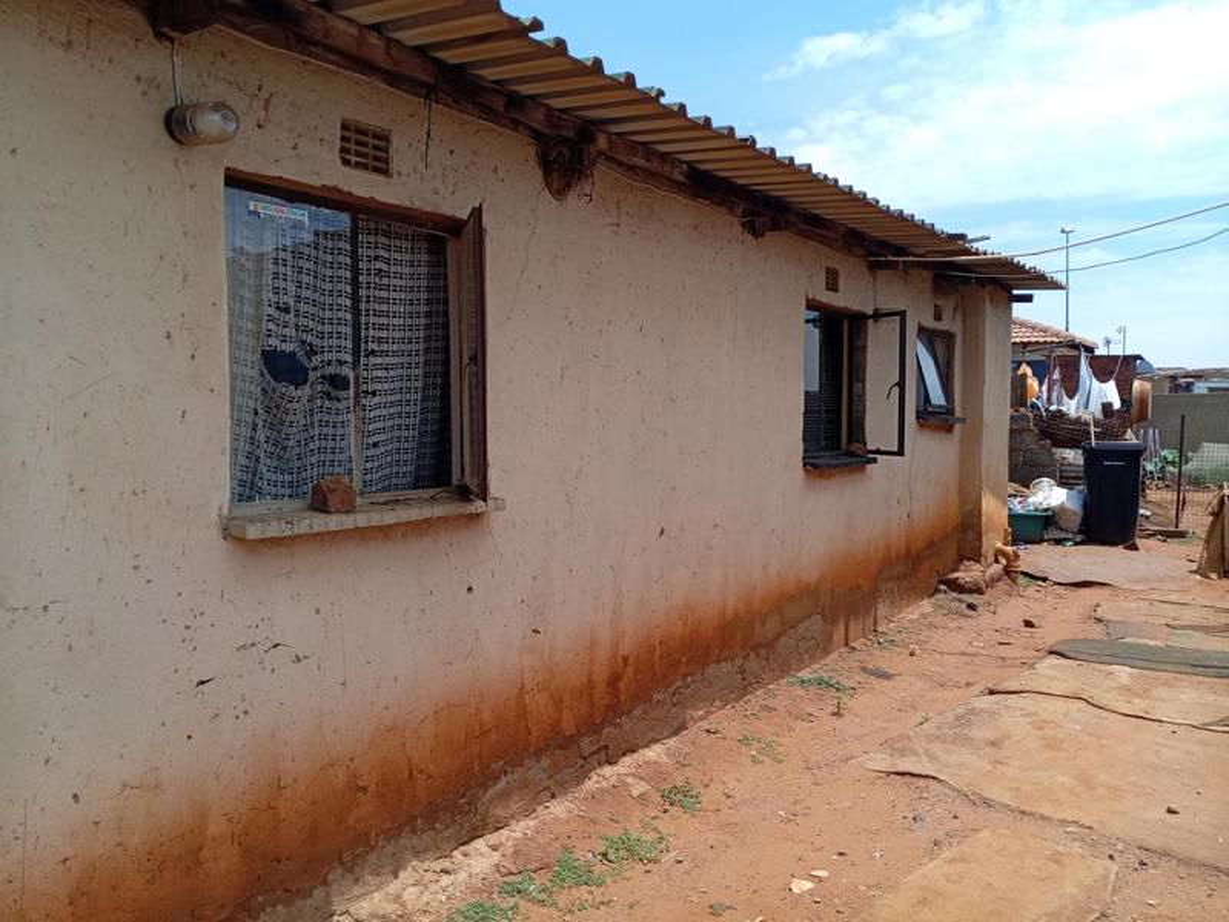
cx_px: 614
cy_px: 461
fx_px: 959
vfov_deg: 51.4
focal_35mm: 27
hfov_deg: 65.3
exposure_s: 1/653
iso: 100
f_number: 1.8
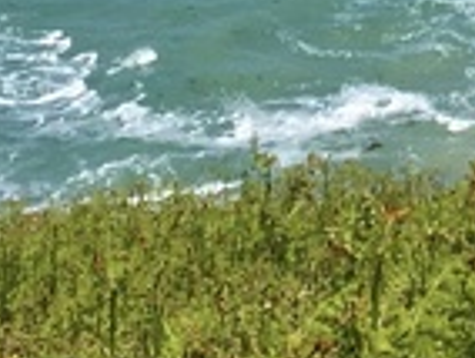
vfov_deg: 6.4
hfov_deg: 9.2
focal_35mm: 209
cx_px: 682
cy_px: -776
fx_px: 2873
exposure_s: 1/1748
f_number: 2.2
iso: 25
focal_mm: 4.15
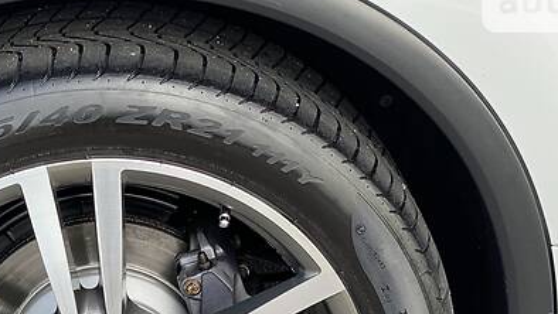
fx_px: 1702
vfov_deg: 10.4
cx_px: 140
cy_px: 379
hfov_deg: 18.5
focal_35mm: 115
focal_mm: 6
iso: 40
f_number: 2
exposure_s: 1/122
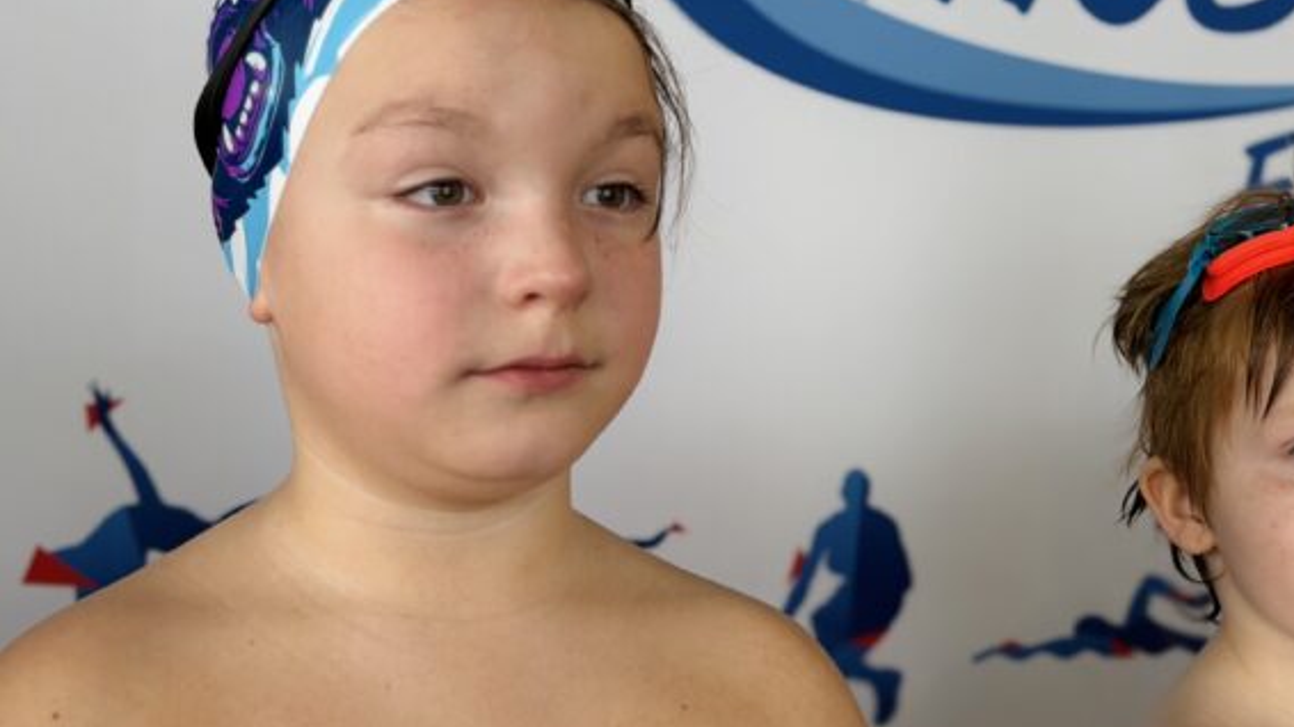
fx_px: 2435
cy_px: 345
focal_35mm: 71
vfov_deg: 17.0
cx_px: 876
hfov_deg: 29.5
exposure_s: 1/50
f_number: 1.78
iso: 80
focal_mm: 6.76
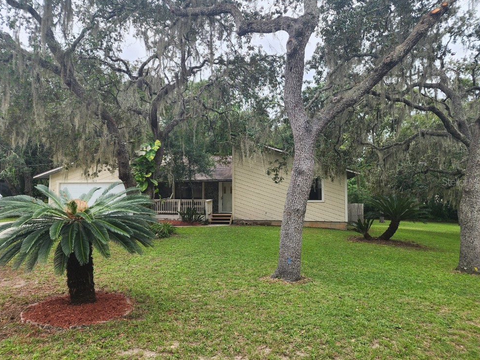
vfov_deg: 56.8
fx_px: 333
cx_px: 238
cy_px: 181
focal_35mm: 24
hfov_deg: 71.6
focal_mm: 6.4
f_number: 1.8
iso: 20
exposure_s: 1/180
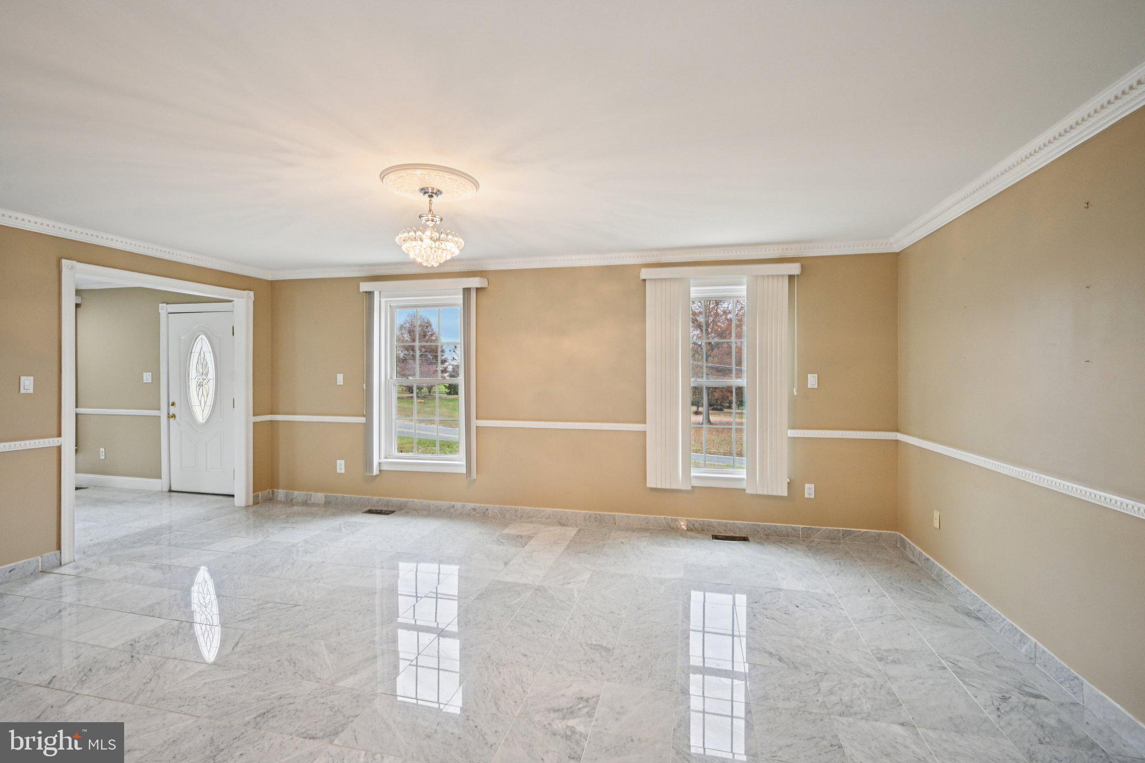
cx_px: 572
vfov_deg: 73.7
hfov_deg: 96.7
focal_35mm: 16
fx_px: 509
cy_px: 382
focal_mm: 16
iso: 800
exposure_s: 1/30
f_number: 8
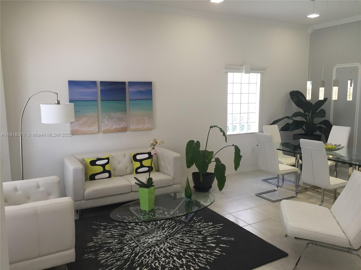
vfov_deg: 48.2
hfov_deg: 61.7
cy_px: 135
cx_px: 180
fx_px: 302
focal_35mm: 29
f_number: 2.2
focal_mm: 4.15
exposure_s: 1/30
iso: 32
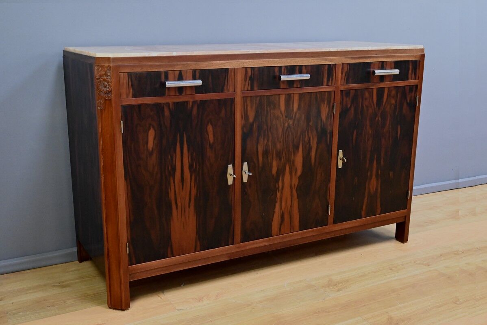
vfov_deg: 32.7
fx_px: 555
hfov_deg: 47.4
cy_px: 162
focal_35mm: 41
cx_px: 244
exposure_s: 1/80
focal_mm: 41
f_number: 8
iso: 8000
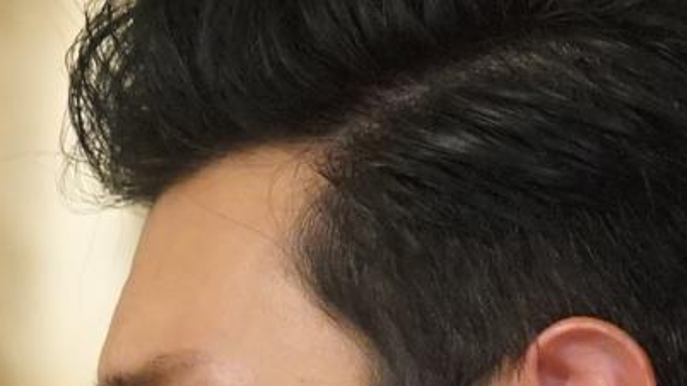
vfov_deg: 1.2
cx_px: -150
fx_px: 18997
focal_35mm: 1043
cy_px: 921
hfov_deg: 2.1
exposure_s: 1/200
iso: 6400
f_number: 2.8
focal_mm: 200
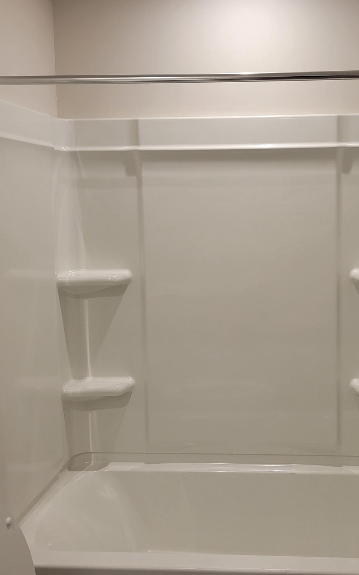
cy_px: 277
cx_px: 265
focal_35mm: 39
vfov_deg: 50.4
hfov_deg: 32.2
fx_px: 610
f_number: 1.8
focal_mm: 5.4
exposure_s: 1/120
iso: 160
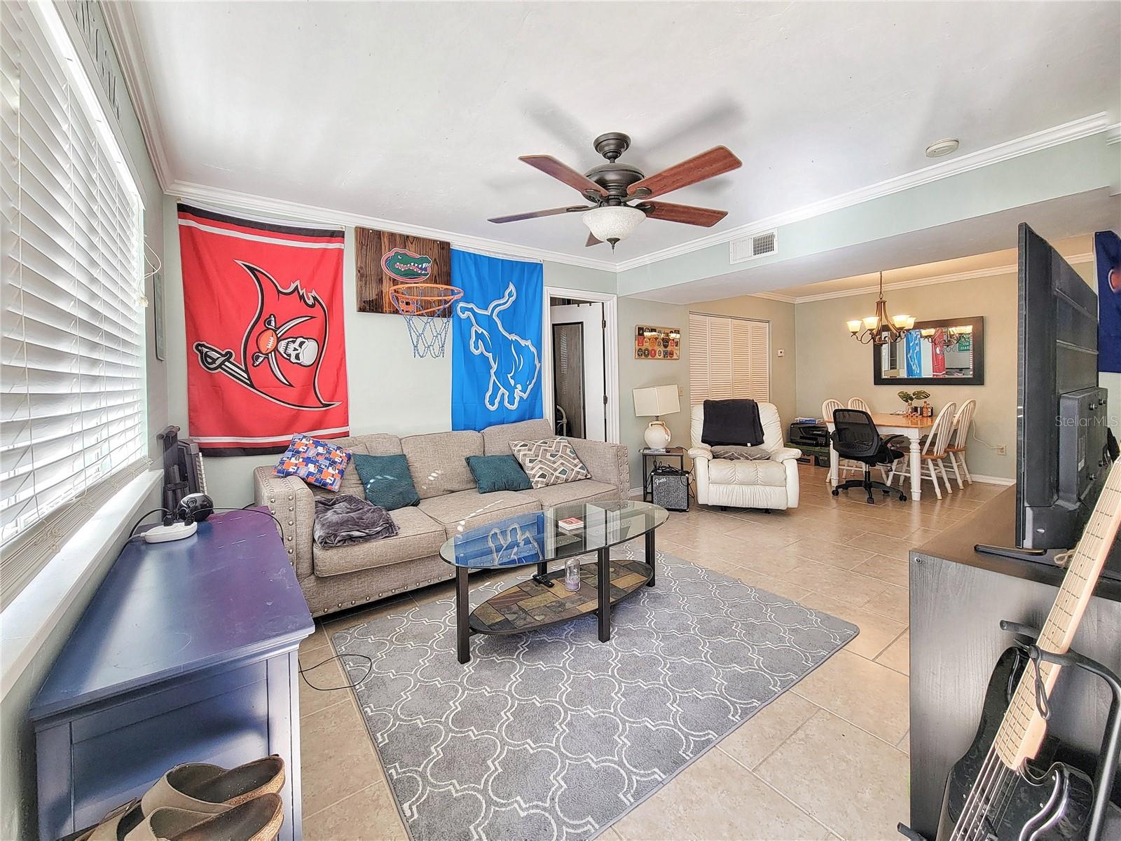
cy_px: 420
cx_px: 560
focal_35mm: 13
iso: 80
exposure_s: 1/60
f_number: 2.2
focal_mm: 2.2
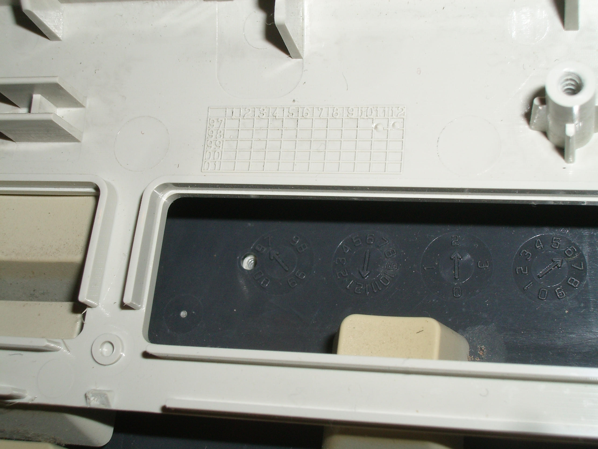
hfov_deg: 31.2
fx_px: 1071
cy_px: 224
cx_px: 299
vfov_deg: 23.7
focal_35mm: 62
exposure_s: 1/60
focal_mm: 10.2
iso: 80
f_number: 5.6
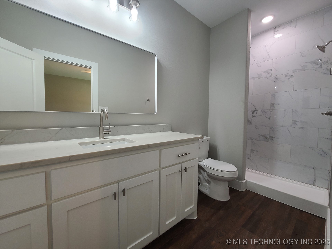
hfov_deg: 106.2
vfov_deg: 89.9
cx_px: 166
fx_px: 125
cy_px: 124
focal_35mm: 13
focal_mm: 2.2
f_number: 2.2
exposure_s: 1/60
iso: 100
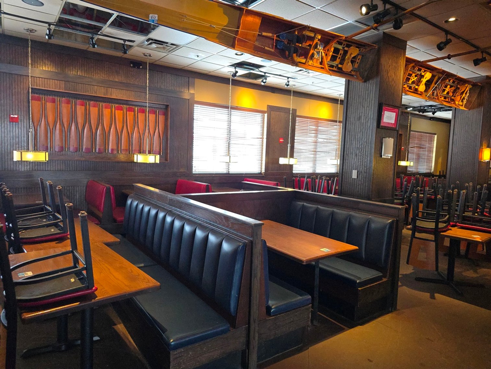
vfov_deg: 58.9
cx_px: 246
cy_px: 184
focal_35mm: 23
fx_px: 326
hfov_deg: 73.9
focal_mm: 6.3
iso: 500
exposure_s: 1/120
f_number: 1.7
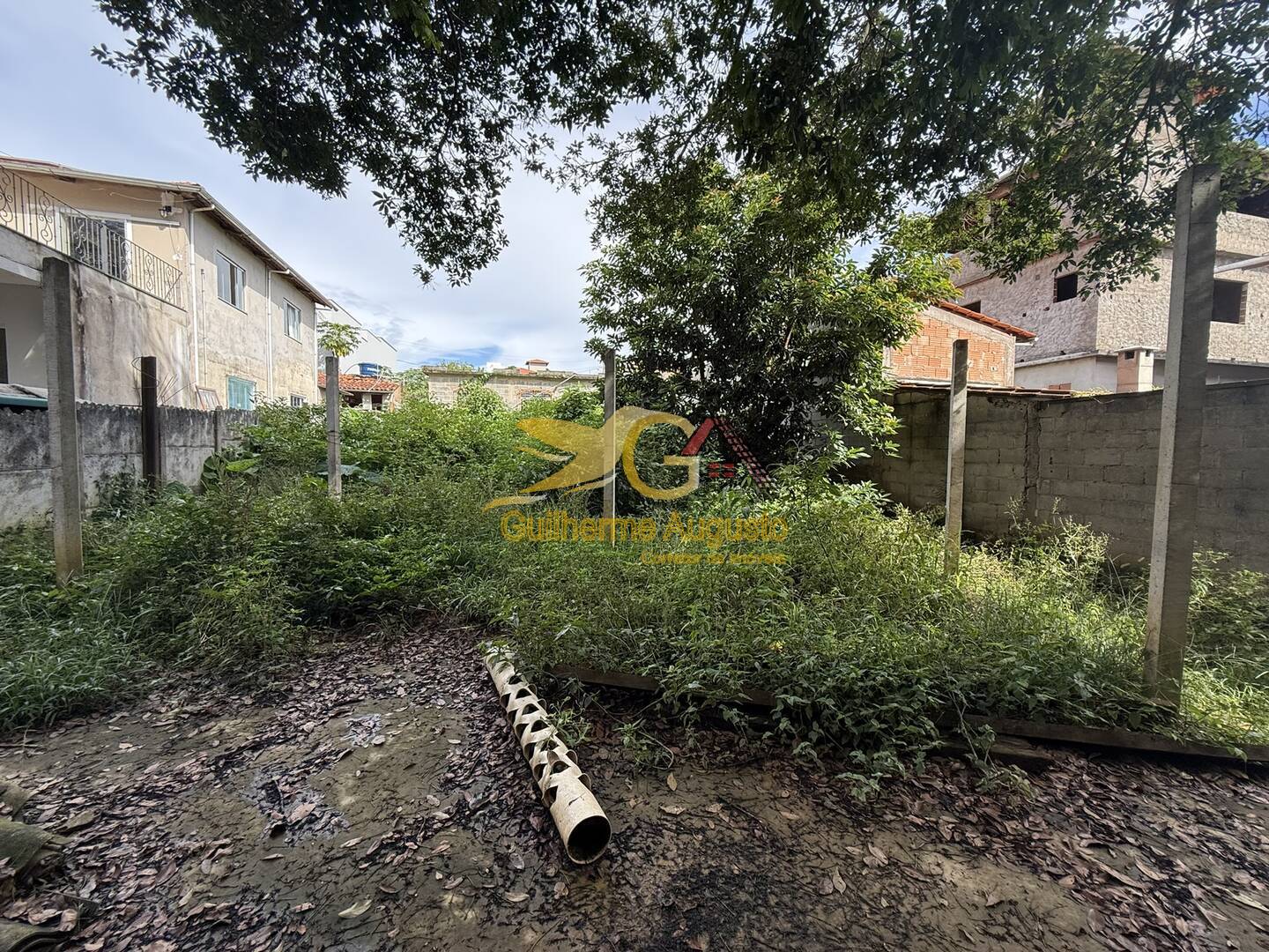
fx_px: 513
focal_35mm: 14
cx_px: 634
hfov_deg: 102.1
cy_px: 476
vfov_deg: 85.7
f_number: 2.2
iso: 64
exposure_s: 1/490
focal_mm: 2.22
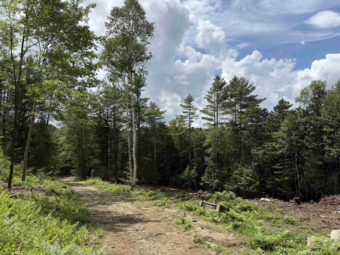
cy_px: 128
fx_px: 236
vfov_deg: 56.8
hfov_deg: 71.6
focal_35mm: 24
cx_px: 170
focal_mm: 6.76
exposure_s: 1/6173
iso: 80
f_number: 1.78
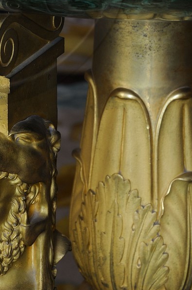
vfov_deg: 6.9
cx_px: -21
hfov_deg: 4.6
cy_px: -46
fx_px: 2375
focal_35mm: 296
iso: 200
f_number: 13
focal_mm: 110
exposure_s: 1/1.25
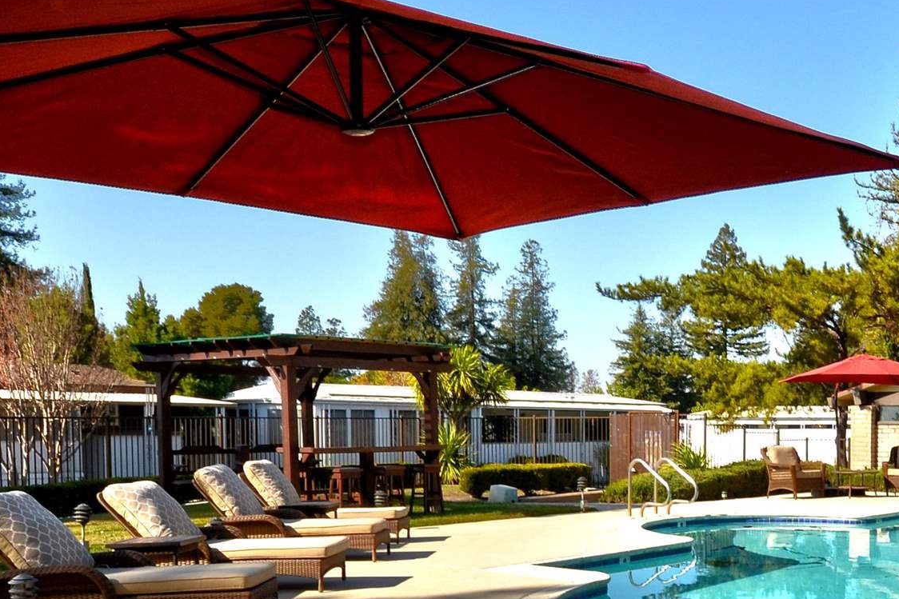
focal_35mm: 41
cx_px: 741
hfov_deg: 44.7
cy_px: 488
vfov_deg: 31.7
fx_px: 1024
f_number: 10
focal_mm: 10
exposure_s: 1/200
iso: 200
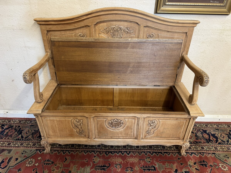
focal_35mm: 24
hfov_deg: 71.6
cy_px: 86
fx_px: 160
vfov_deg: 56.8
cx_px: 116
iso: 160
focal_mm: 6.76
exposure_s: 1/50
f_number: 1.78
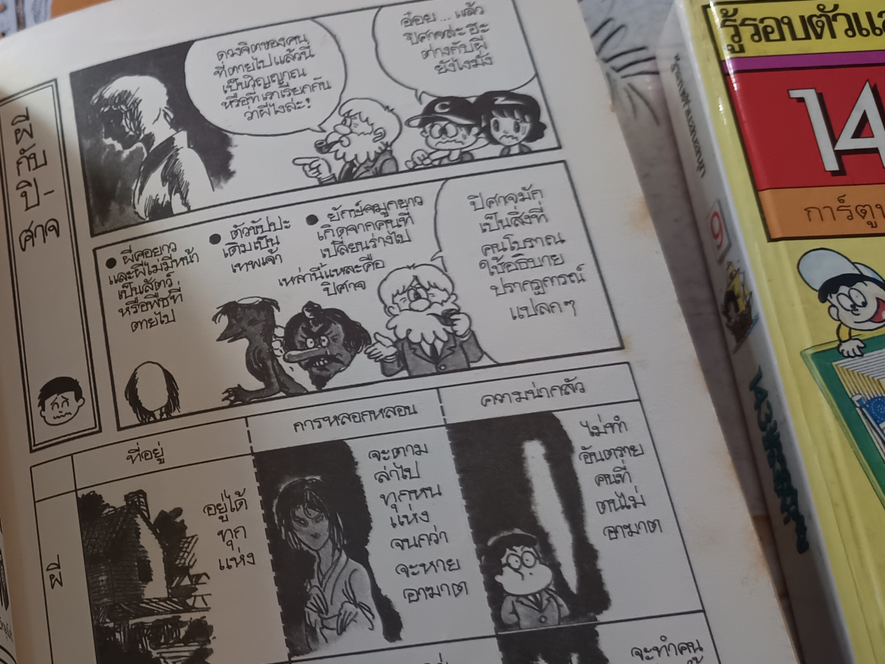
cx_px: -12
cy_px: 383
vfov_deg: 28.5
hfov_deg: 34.0
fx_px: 1304
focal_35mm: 51
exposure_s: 1/50
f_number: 1.7
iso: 553
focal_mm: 5.31
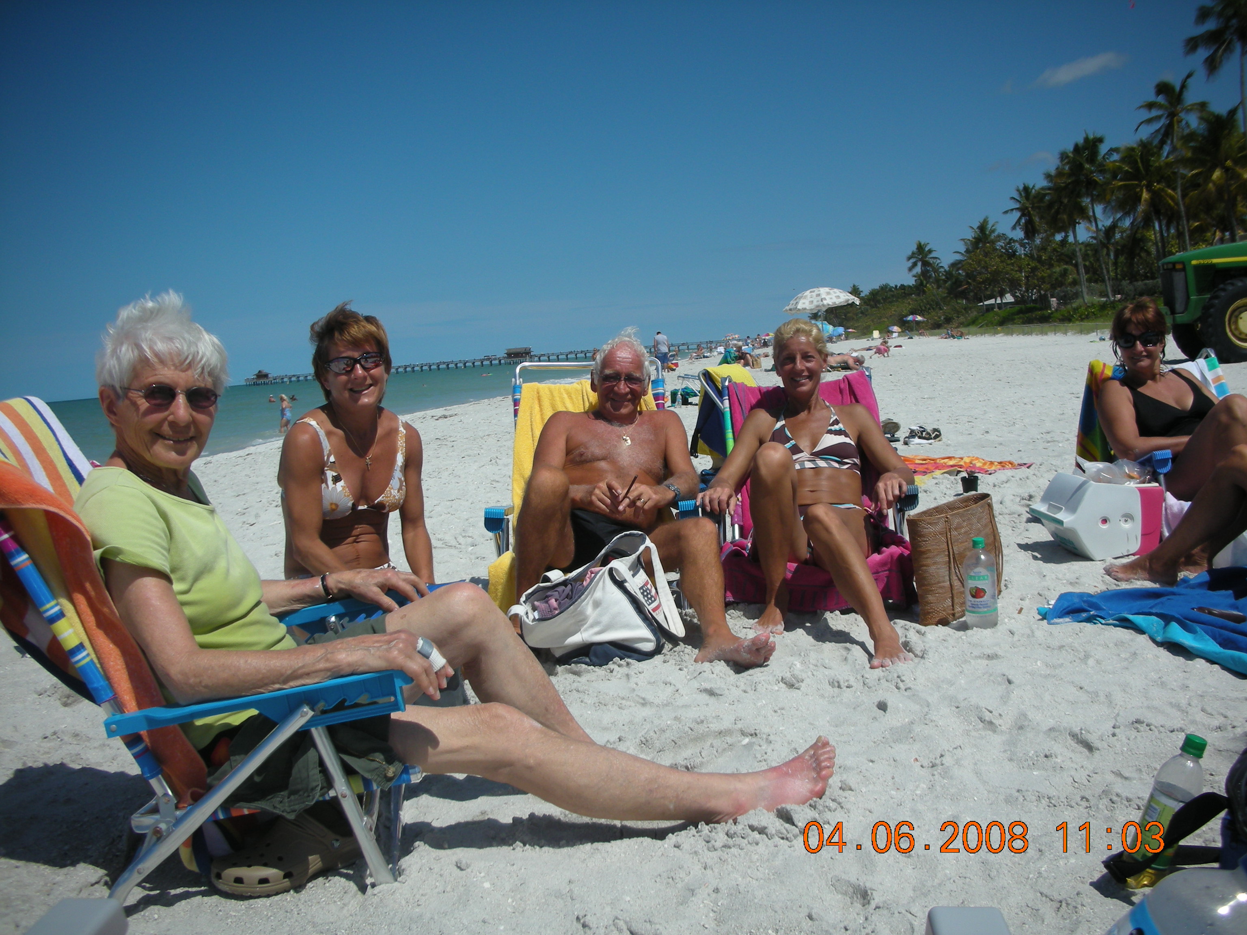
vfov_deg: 40.7
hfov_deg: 52.6
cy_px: 468
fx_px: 1261
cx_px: 624
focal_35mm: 35
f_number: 7.9
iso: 50
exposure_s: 1/276
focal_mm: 5.8
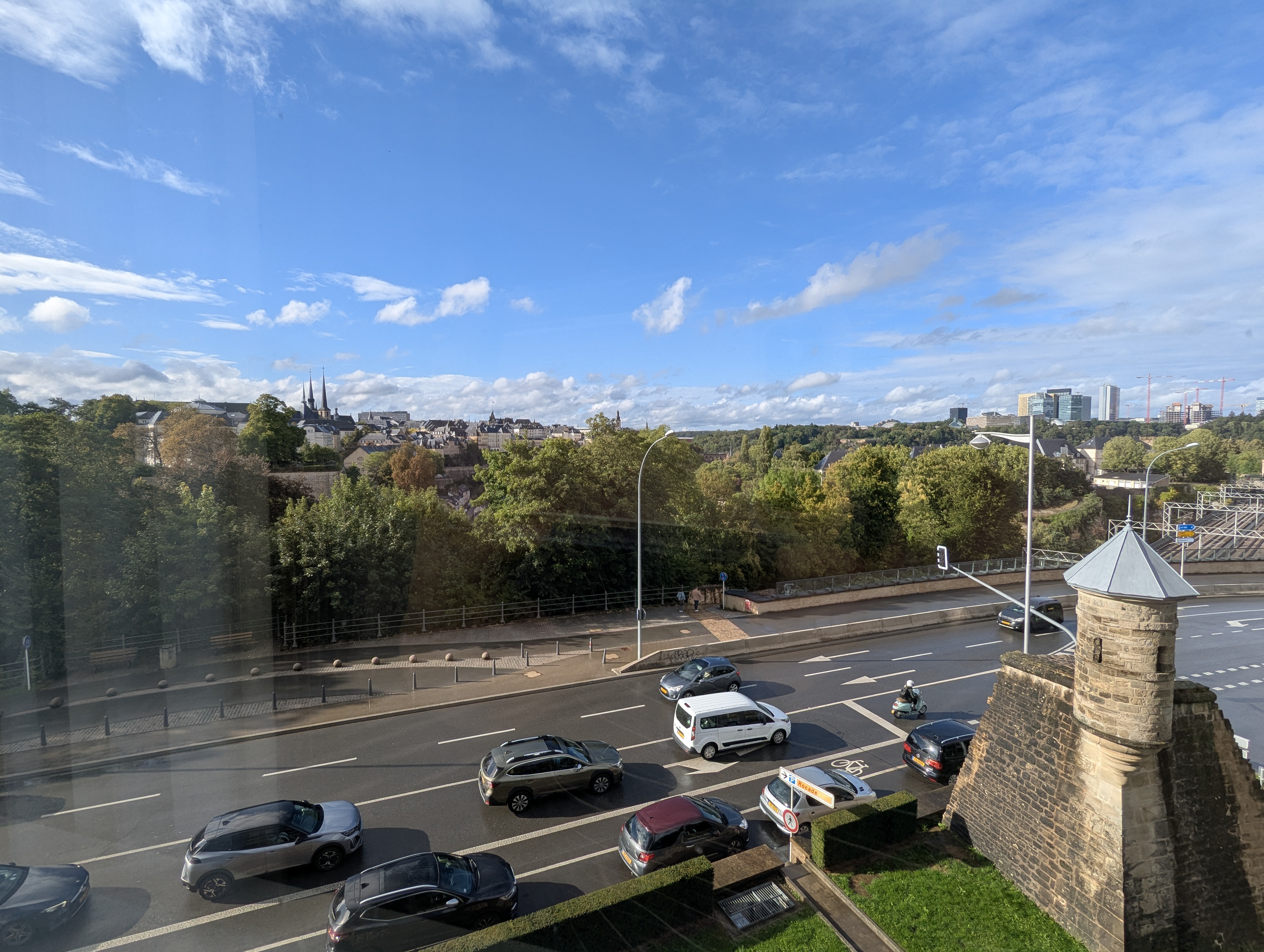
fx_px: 585
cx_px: 632
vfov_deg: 78.2
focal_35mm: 16
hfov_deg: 94.4
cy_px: 476
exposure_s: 1/684
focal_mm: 2.35
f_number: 2.2
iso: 49
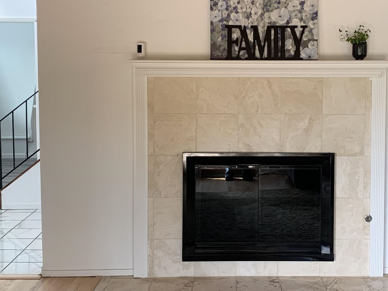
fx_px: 583
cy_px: 123
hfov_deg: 36.6
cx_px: 247
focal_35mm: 52
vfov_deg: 28.0
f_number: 1.8
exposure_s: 1/121
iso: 80
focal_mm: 4.25
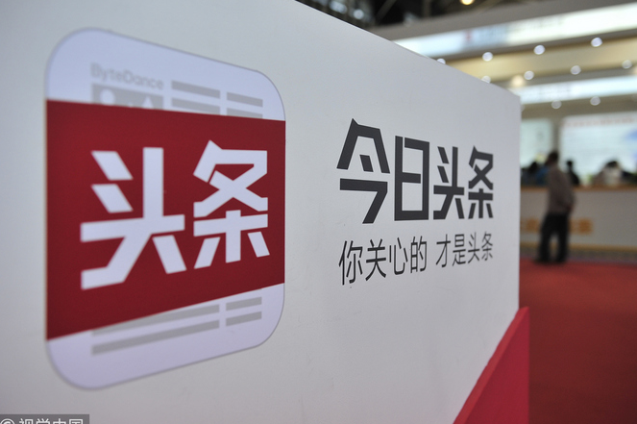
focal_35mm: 38
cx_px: 330
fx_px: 672
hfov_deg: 50.7
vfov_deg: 35.0
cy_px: 214
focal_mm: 36
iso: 800
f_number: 3.5
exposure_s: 1/640
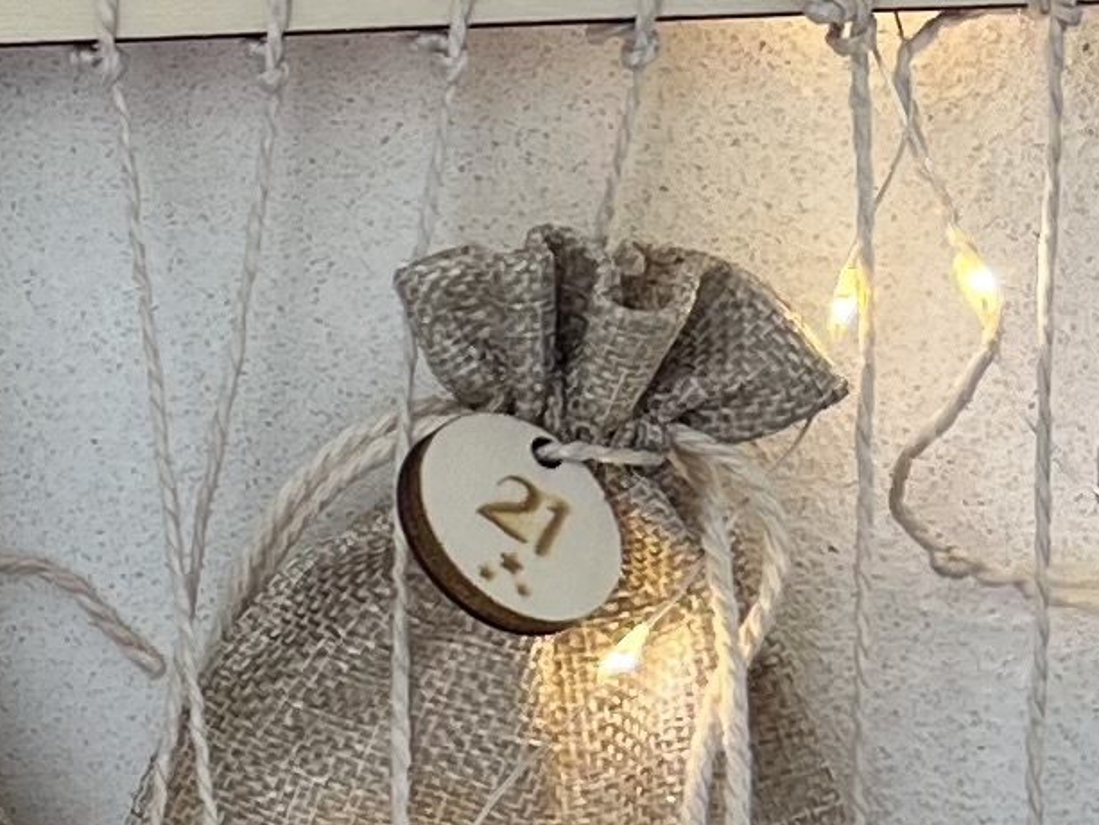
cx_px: -1447
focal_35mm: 171
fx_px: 5430
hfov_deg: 10.2
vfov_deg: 8.6
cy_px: 904
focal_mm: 5.7
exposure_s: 1/141
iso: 50
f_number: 1.5
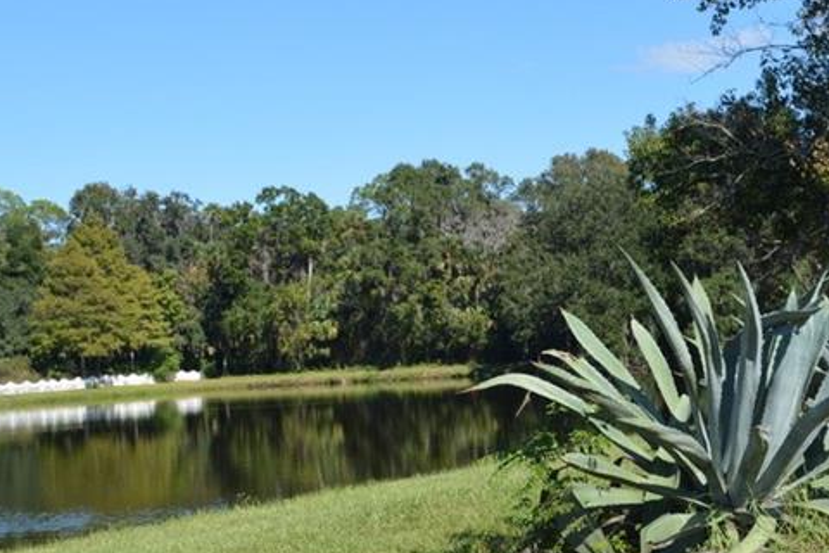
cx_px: 553
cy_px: 330
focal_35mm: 64
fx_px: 1474
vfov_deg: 21.2
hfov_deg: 31.2
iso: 140
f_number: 8
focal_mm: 20
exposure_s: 1/250
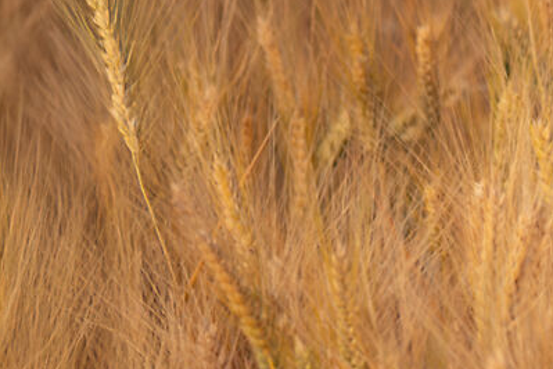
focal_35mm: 611
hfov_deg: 3.3
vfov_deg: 2.2
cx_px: 1448
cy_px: -515
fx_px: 9388
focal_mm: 101.7
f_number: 2.8
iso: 400
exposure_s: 1/2500
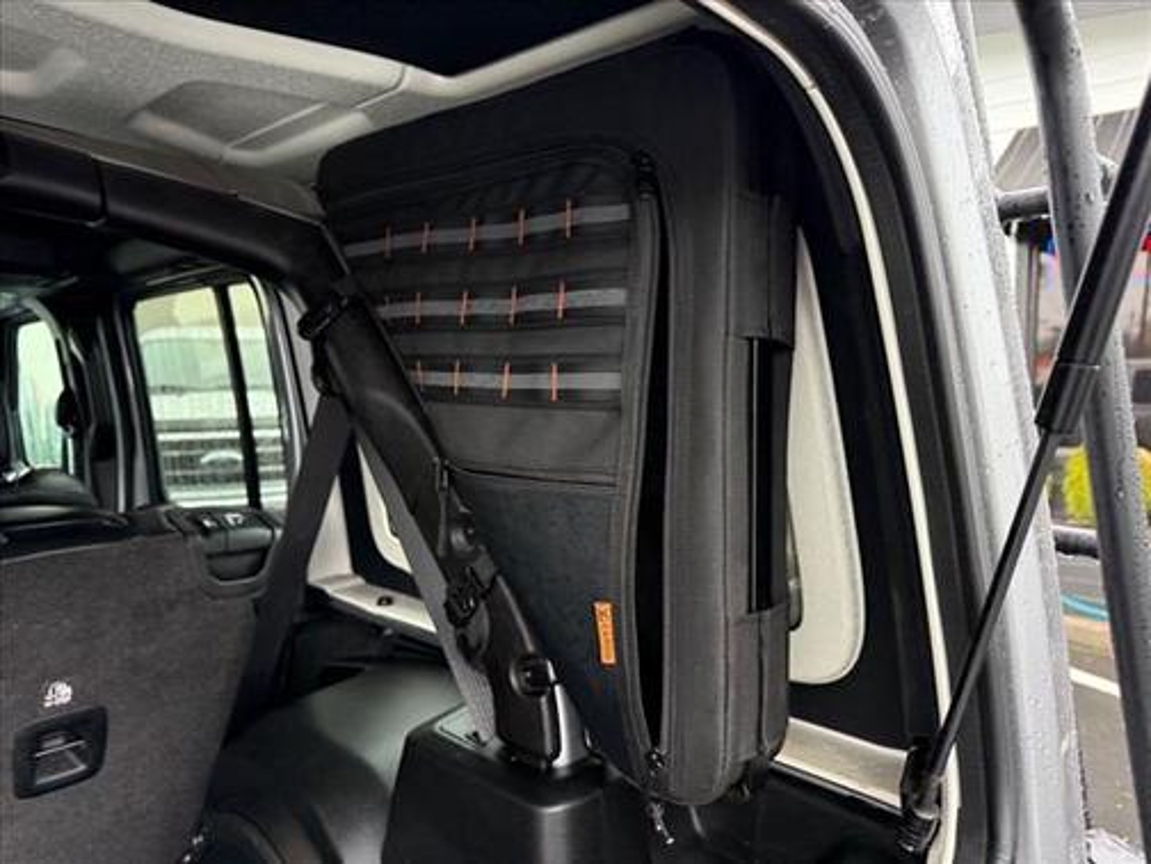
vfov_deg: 56.8
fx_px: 798
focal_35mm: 24
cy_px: 432
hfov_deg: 71.6
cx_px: 576
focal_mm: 6.76
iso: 200
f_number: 1.78
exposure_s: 1/84
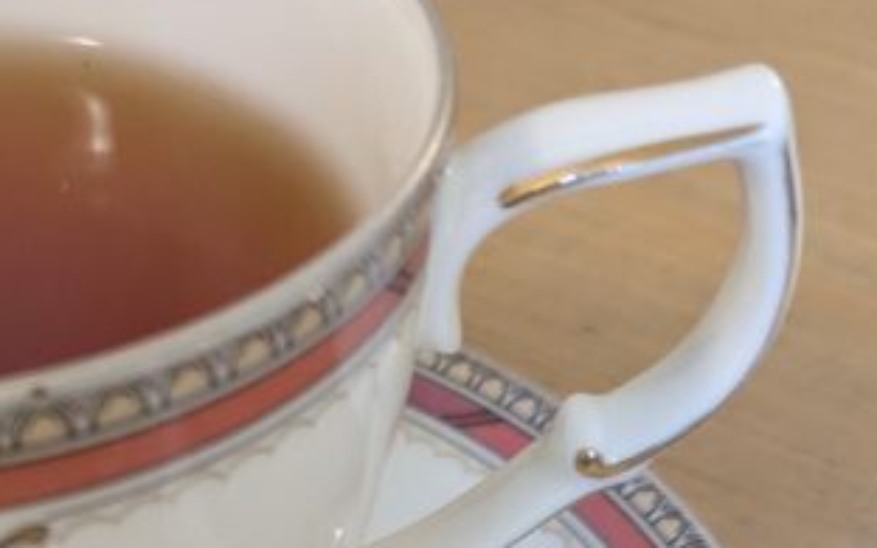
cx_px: -7
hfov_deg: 22.8
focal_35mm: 87
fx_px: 2079
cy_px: 818
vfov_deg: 14.1
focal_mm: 5.43
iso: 668
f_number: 1.89
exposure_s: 1/33.3
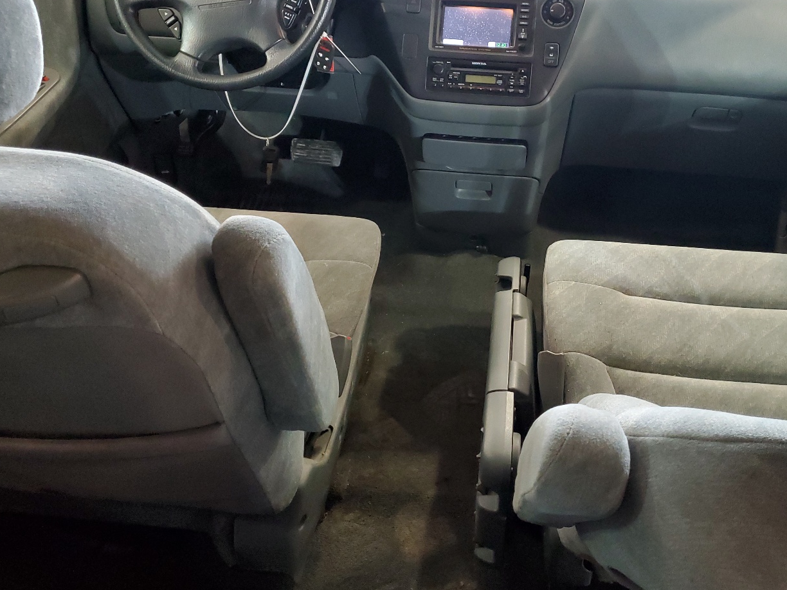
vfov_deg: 41.6
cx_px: 485
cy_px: 238
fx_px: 773
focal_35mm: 34
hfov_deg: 53.4
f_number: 1.5
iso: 355
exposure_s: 1/40
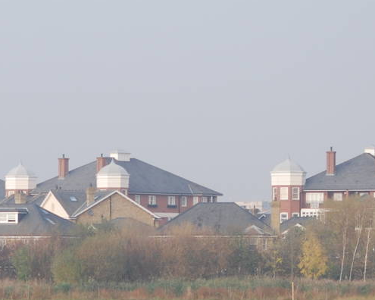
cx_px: -3
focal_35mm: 319
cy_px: 268
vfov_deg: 4.8
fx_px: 3540
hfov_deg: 6.0
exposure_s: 1/500
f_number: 5.6
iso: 200
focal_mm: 70
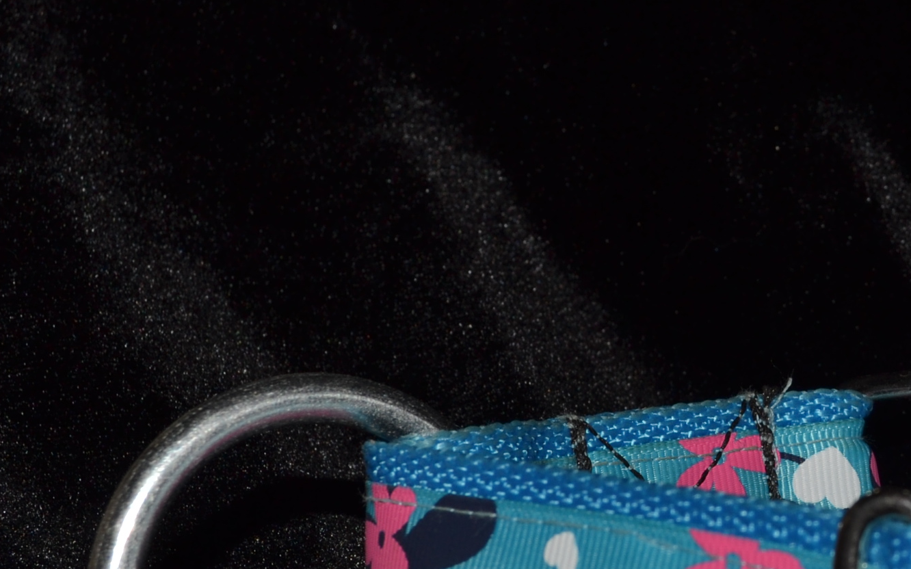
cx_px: 1055
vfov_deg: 11.0
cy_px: 405
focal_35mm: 119
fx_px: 2954
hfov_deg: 16.9
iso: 100
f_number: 8
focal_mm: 30
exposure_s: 1/60
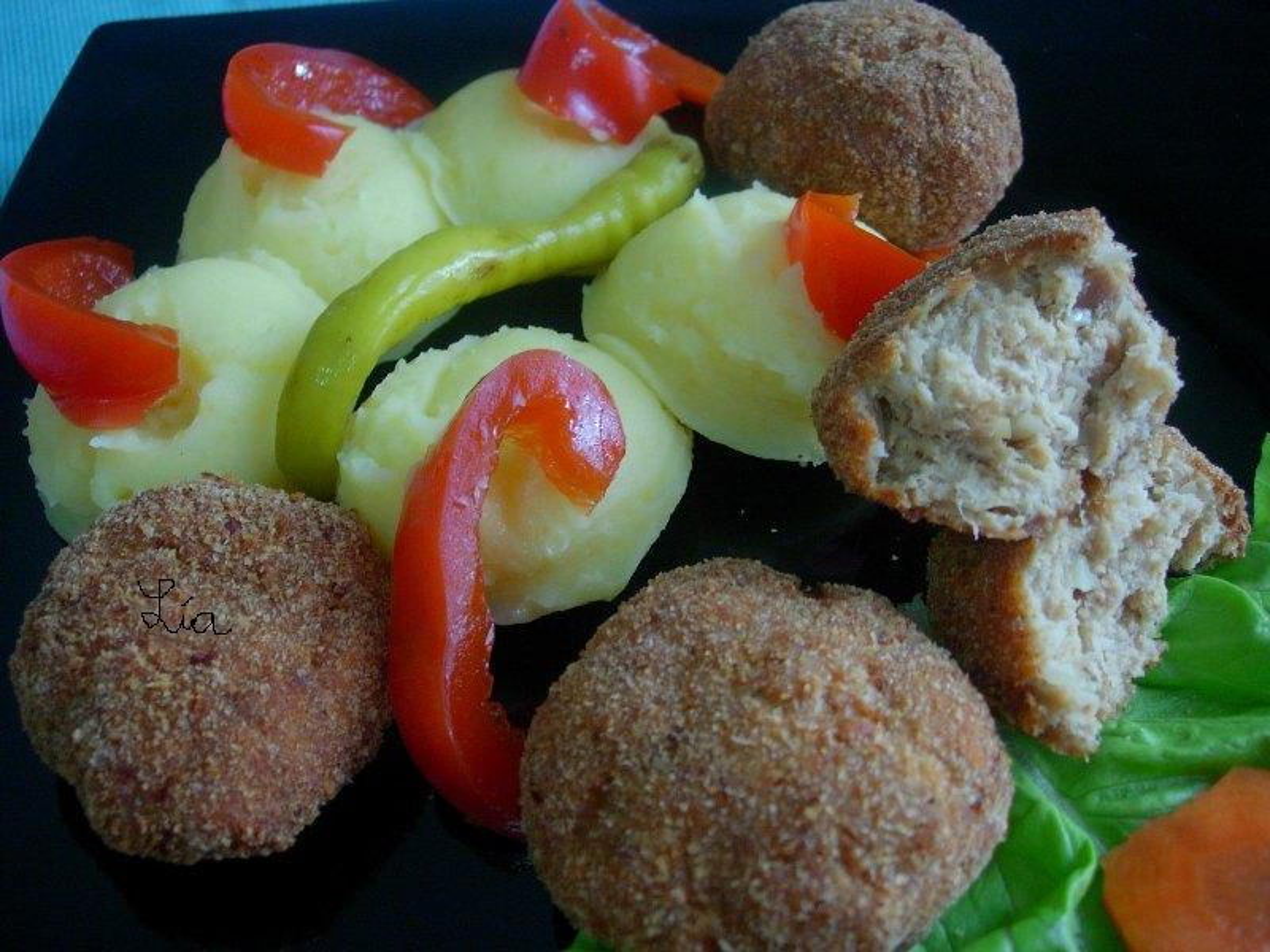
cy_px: 476
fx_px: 1394
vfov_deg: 37.7
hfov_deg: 49.0
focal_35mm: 38
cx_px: 635
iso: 137
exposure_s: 1/32
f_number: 2.8
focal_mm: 7.8
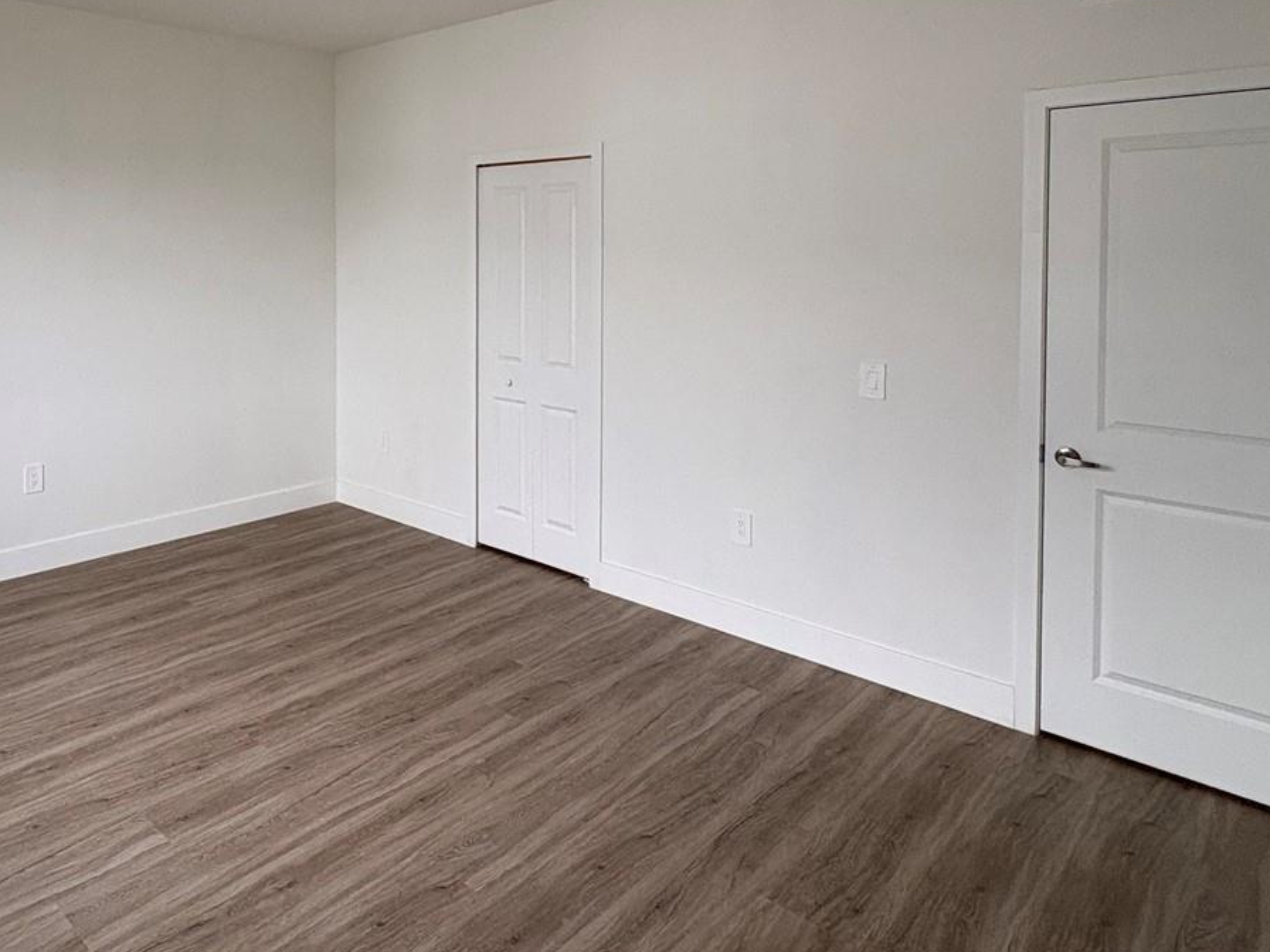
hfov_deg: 66.7
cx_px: 383
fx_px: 917
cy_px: 268
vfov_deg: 53.0
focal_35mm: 25
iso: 50
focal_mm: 2.22
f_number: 2.2
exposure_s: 1/120
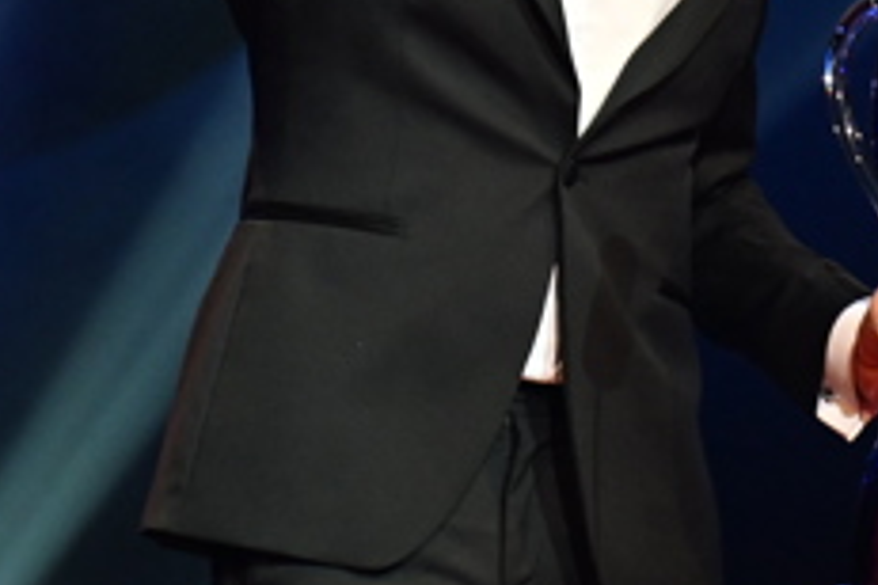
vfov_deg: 1.5
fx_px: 21875
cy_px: 118
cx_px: 99
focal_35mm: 897
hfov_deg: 2.3
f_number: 3.5
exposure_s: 1/200
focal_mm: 200
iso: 3200
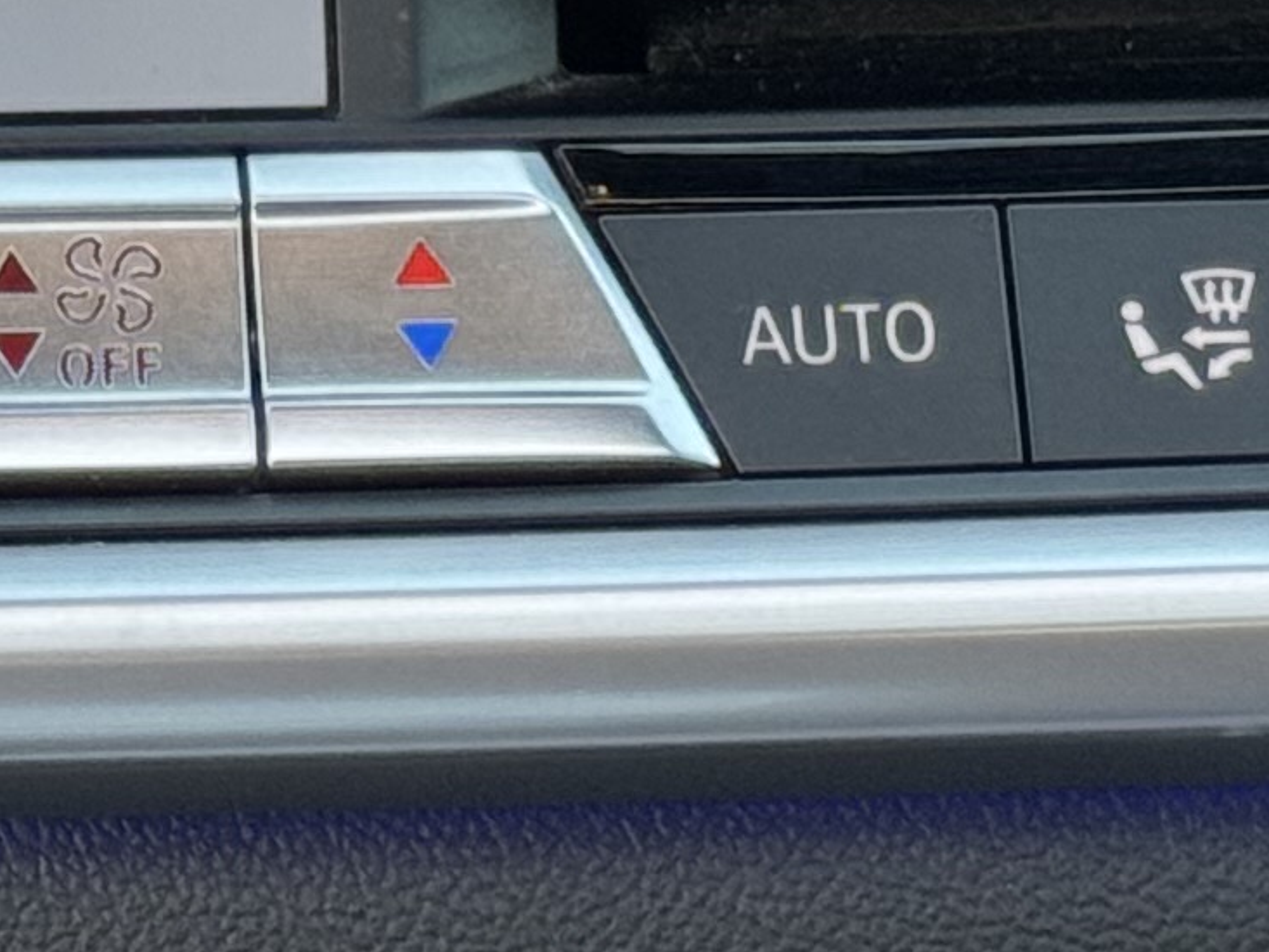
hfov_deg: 7.4
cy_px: 57
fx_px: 9680
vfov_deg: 5.6
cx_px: -391
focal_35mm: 264
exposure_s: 1/49
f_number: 1.78
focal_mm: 6.76
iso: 100
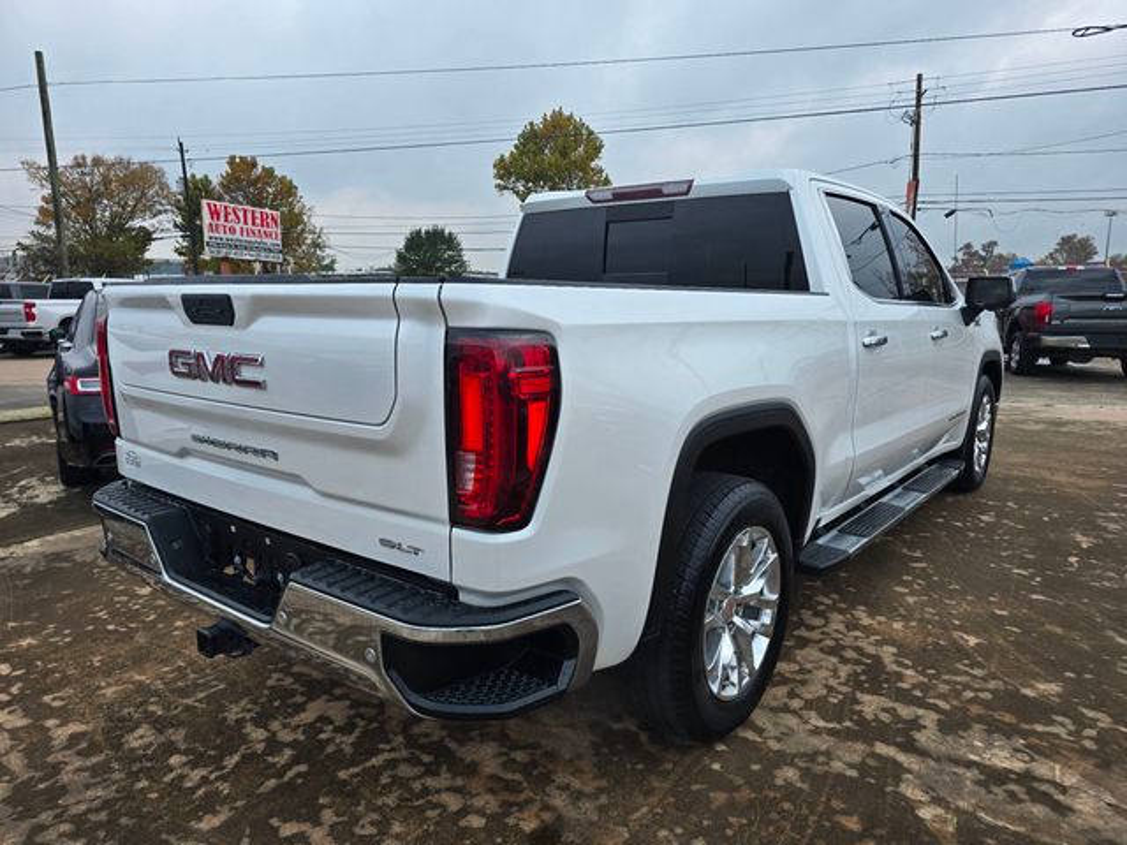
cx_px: 564
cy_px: 422
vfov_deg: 58.9
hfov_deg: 73.9
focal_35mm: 23
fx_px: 749
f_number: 1.7
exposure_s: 1/180
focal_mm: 6.3
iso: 20
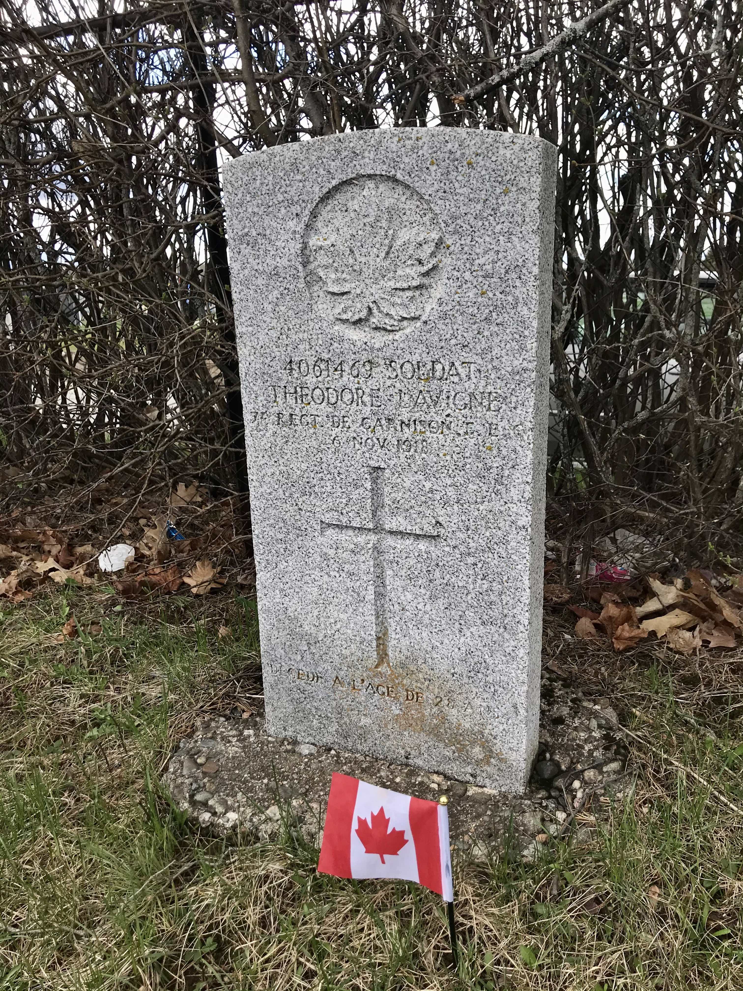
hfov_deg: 49.7
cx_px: 372
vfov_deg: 63.4
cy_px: 496
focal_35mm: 28
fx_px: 801
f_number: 1.8
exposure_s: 1/977
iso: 20
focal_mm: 3.99
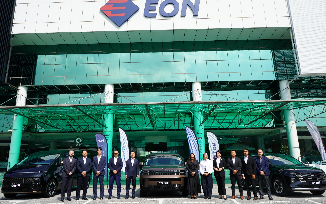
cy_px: 94
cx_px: 162
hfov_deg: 64.6
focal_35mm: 29
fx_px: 258
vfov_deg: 43.1
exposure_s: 1/160
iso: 100
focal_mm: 28
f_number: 10
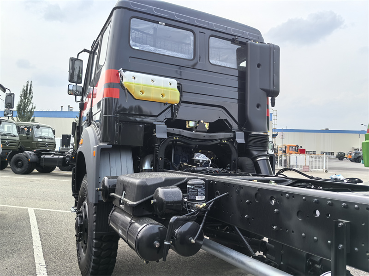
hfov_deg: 61.7
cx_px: 184
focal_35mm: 29
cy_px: 138
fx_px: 309
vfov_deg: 48.2
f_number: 1.4
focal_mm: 5.75
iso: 50
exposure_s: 1/2188
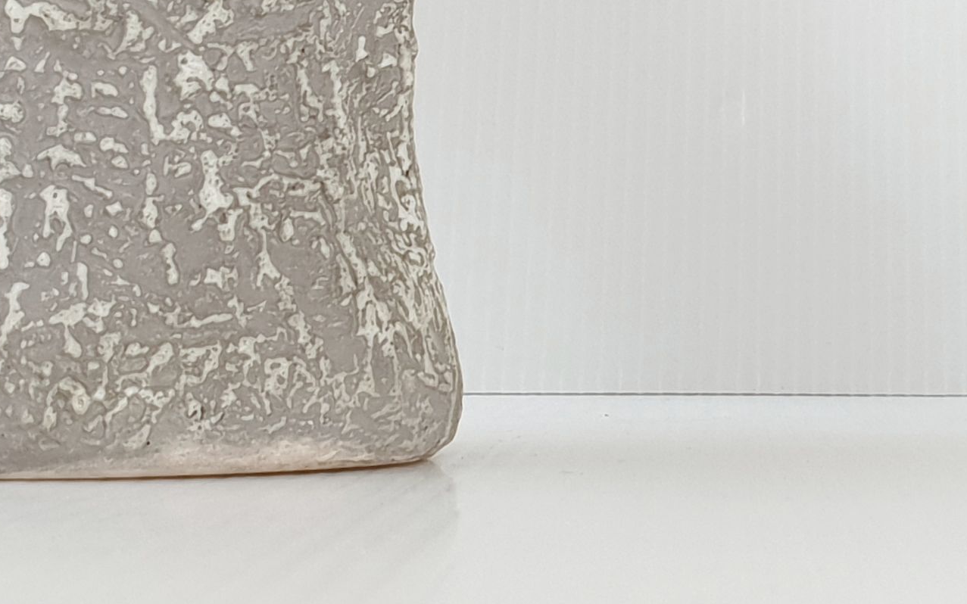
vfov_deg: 14.0
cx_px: 825
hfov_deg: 23.3
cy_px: -327
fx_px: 2293
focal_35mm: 87
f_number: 2.4
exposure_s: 1/100
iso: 50
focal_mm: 4.3
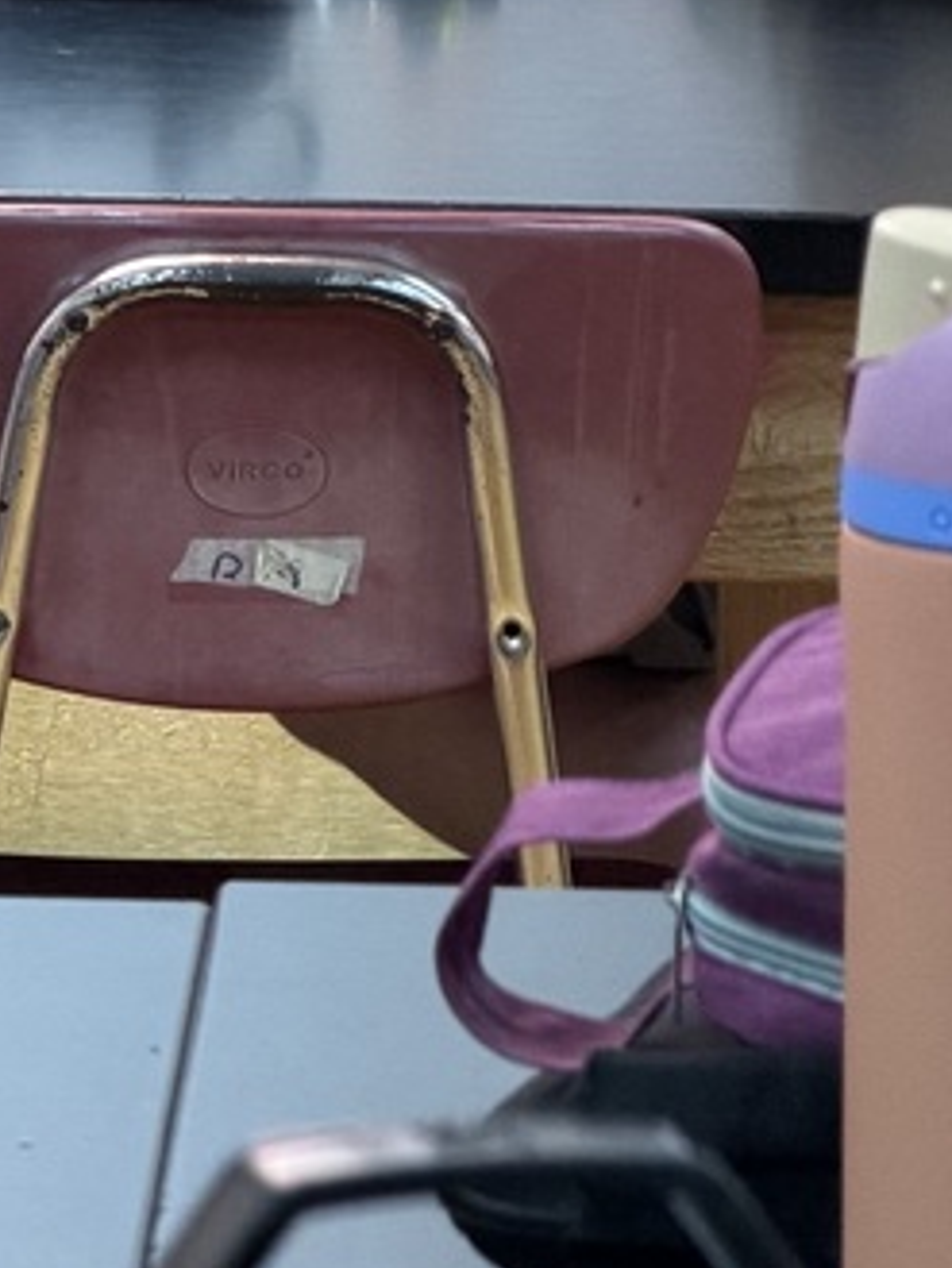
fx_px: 11397
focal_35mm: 311
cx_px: -127
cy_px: -590
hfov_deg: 4.8
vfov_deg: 6.3
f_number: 2.8
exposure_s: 1/60
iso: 250
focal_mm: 16.89
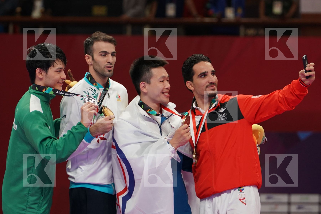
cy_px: 107
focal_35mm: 289
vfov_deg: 4.8
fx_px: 2577
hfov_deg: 7.1
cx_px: 160
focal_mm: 193
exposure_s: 1/500
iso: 2000
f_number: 4
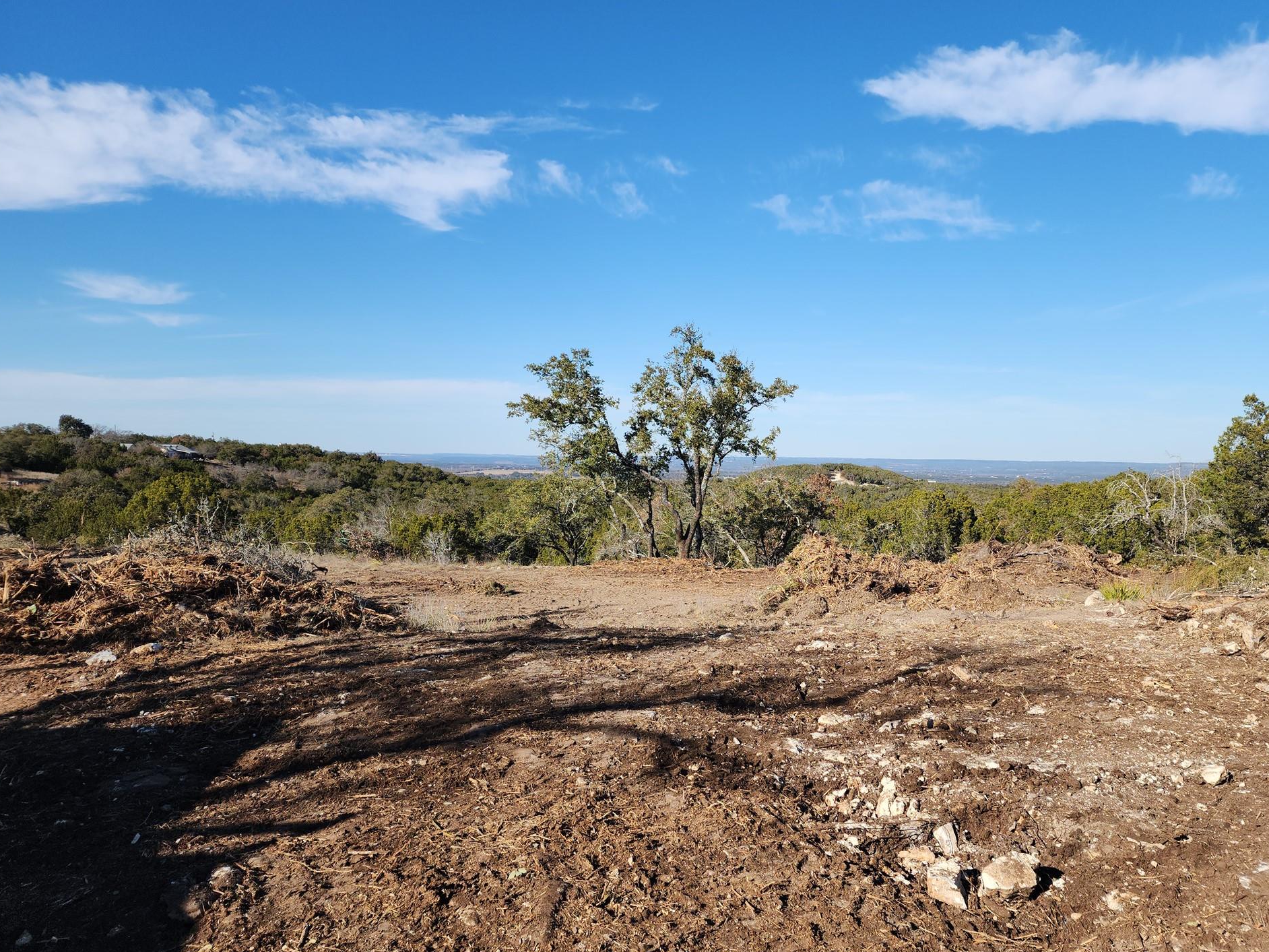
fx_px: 916
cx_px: 670
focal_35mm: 25
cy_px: 474
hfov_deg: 69.3
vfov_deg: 54.9
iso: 12
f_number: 1.8
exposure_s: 1/1087
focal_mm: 6.4
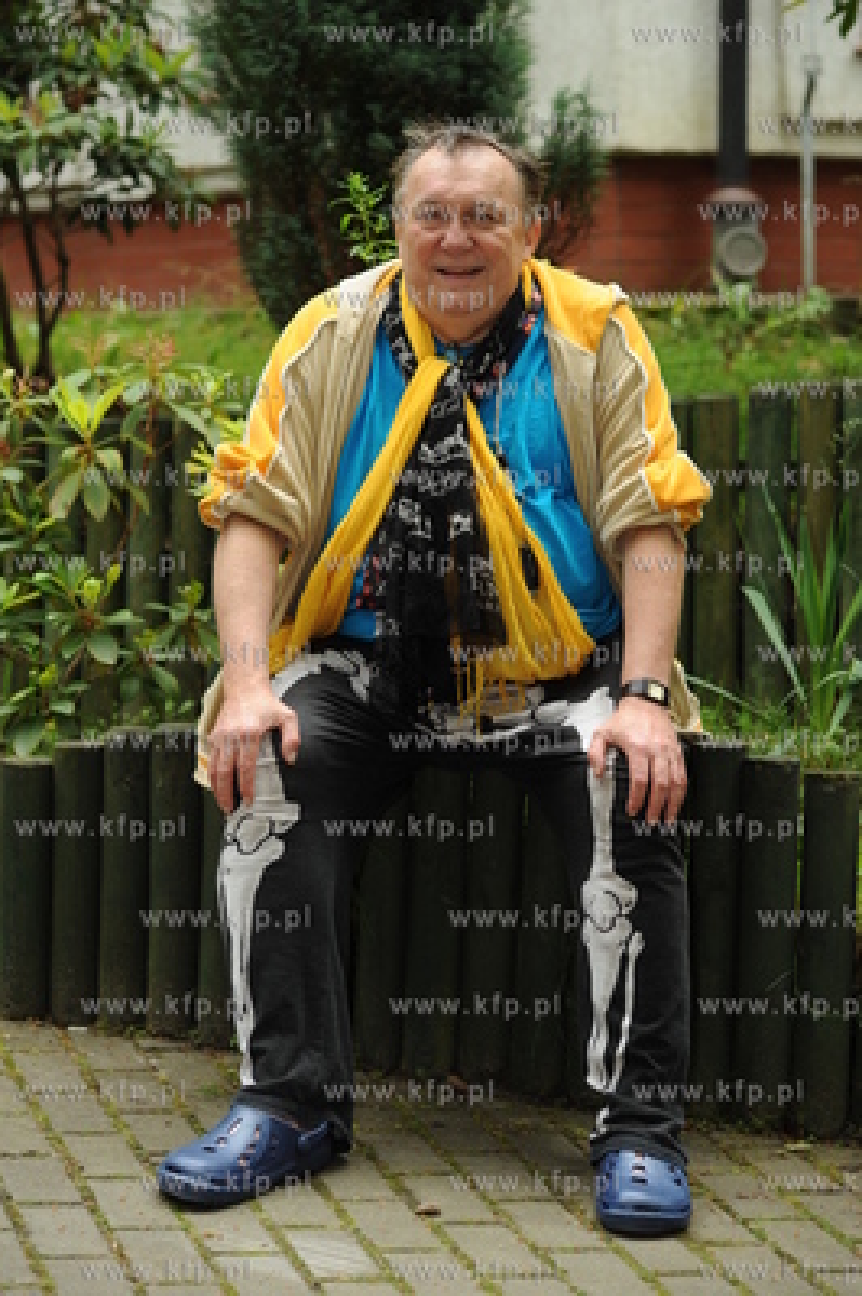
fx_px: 3058
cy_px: 648
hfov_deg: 16.0
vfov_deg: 23.9
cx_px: 431
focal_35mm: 85
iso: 400
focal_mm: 85
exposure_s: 1/500
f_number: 4
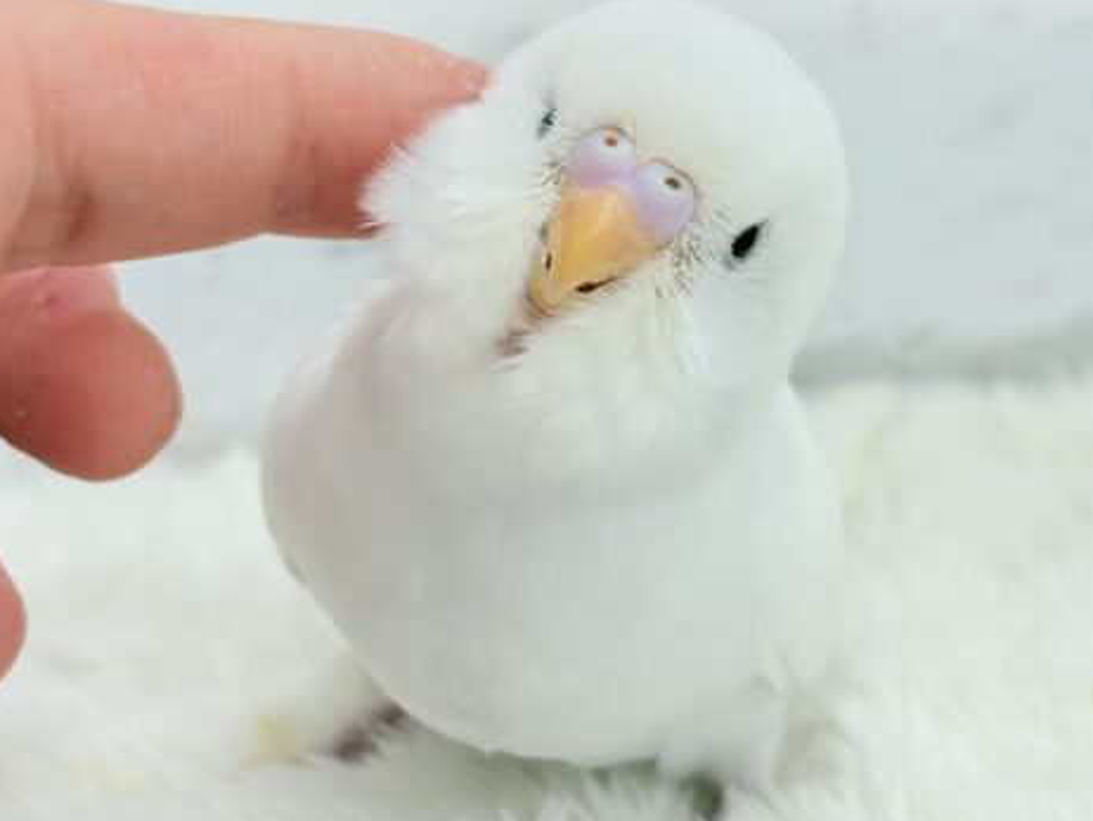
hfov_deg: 26.9
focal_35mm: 72
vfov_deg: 20.4
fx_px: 2275
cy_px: 298
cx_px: 712
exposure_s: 1/50
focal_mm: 5.96
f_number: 1.6
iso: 40
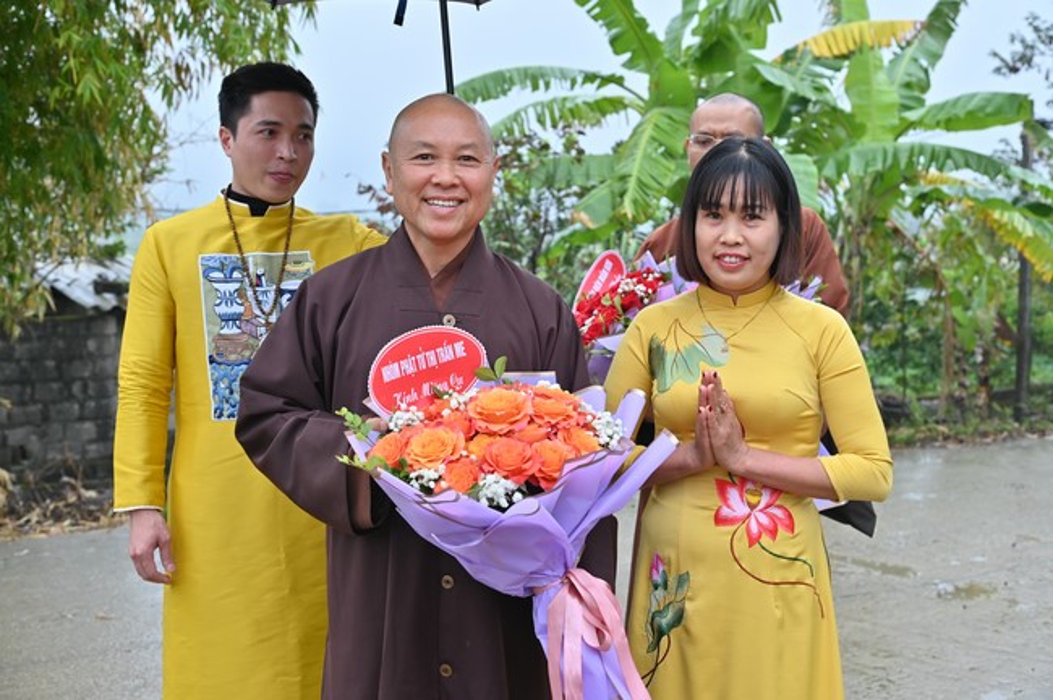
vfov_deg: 26.9
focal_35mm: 50
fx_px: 1461
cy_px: 350
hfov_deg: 39.6
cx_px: 526
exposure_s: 1/80
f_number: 5.6
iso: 125
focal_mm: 50
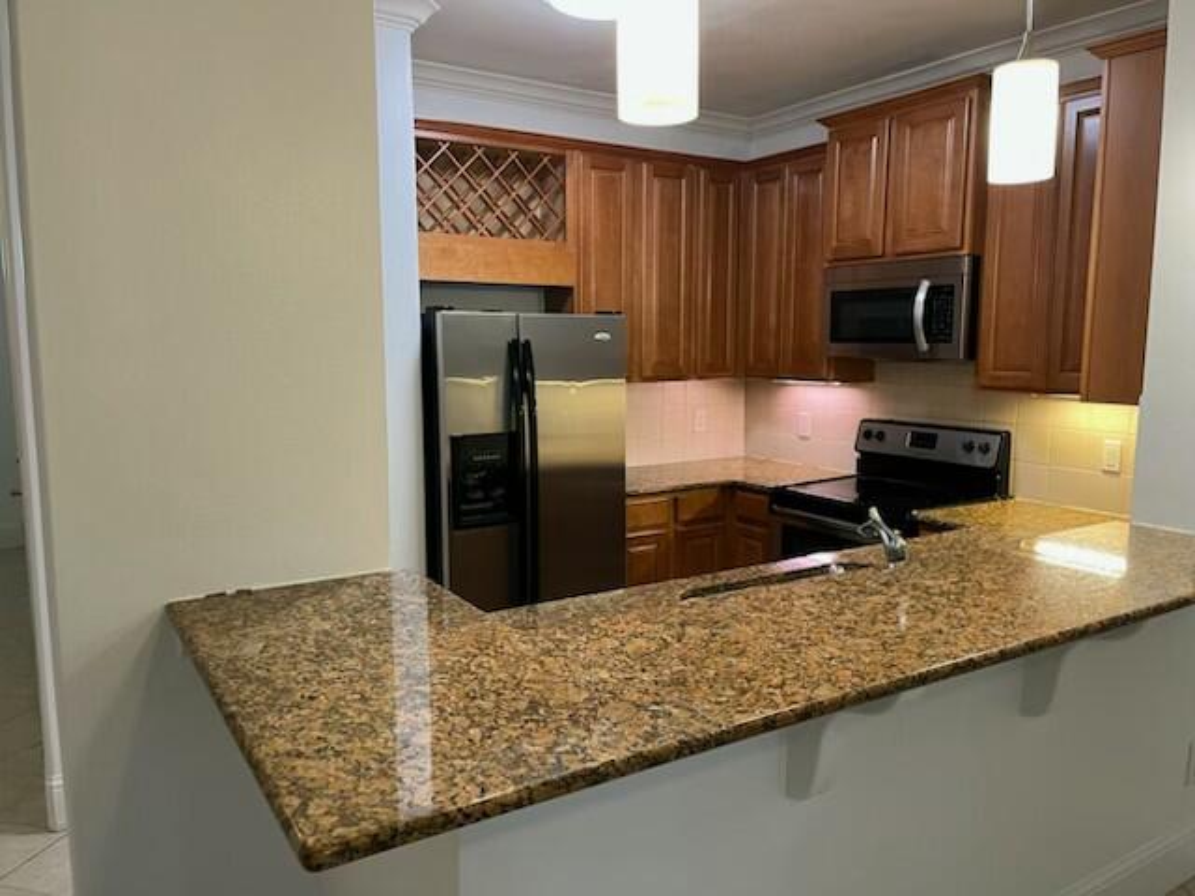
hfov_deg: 67.3
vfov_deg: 53.1
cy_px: 448
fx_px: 898
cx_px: 598
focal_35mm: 26
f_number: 1.6
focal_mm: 5.1
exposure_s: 1/60
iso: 125
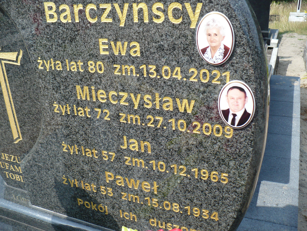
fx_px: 328
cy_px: 116
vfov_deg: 38.7
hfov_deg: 50.1
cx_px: 154
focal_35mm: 37
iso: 100
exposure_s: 1/800
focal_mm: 6.1
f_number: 2.8
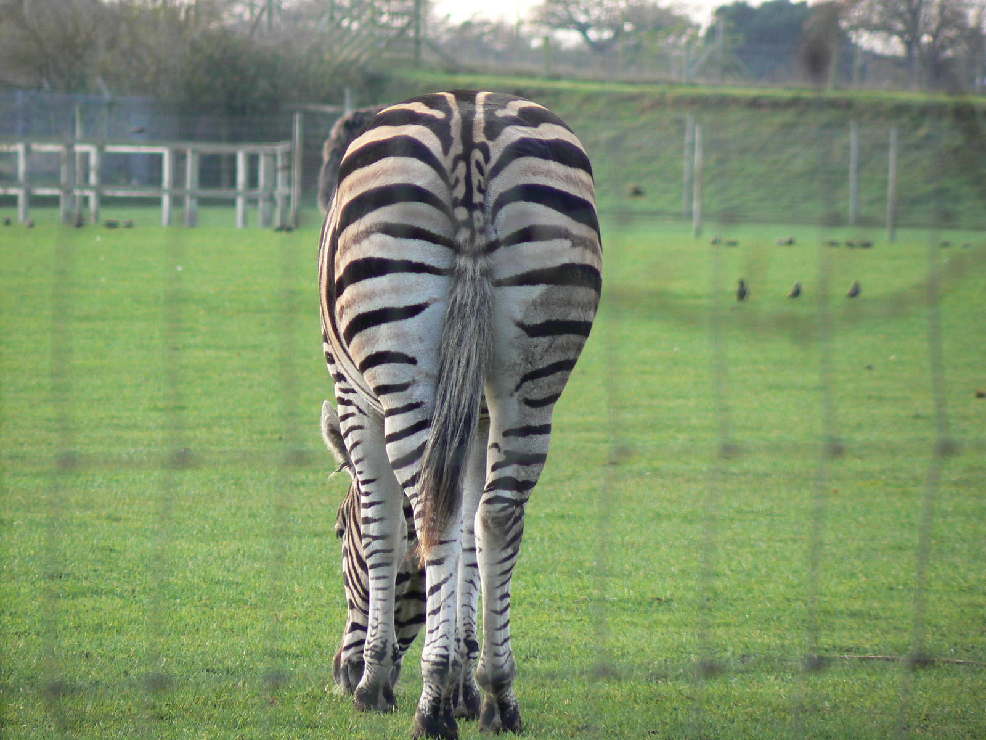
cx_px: 493
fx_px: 12305
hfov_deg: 4.6
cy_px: 370
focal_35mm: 432
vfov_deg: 3.4
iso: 80
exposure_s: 1/100
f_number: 4
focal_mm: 72
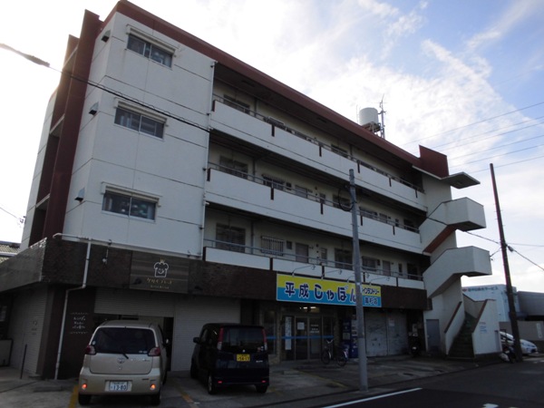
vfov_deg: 53.1
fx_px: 409
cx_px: 272
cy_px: 204
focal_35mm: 26
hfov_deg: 67.3
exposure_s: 1/500
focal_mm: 4.6
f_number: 3.5
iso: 100
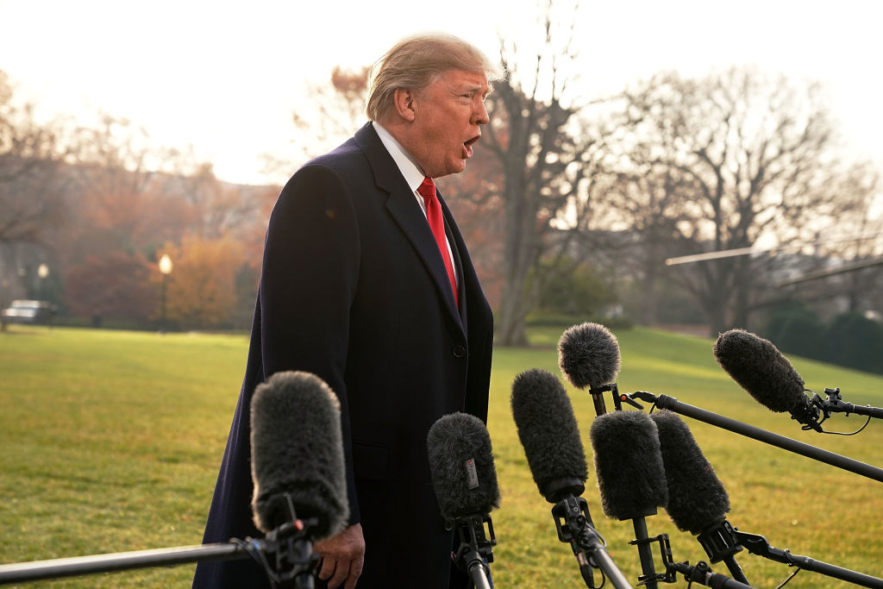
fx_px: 1717
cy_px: 294
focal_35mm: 70
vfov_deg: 19.5
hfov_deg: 28.8
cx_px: 442
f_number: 4.5
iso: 400
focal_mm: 70
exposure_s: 1/400
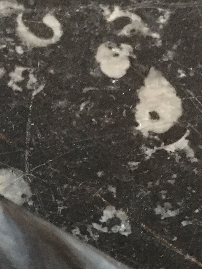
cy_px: 271
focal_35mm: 98
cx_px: -51
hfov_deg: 14.5
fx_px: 762
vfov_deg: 19.4
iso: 320
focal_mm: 4.15
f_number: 2.2
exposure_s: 1/17
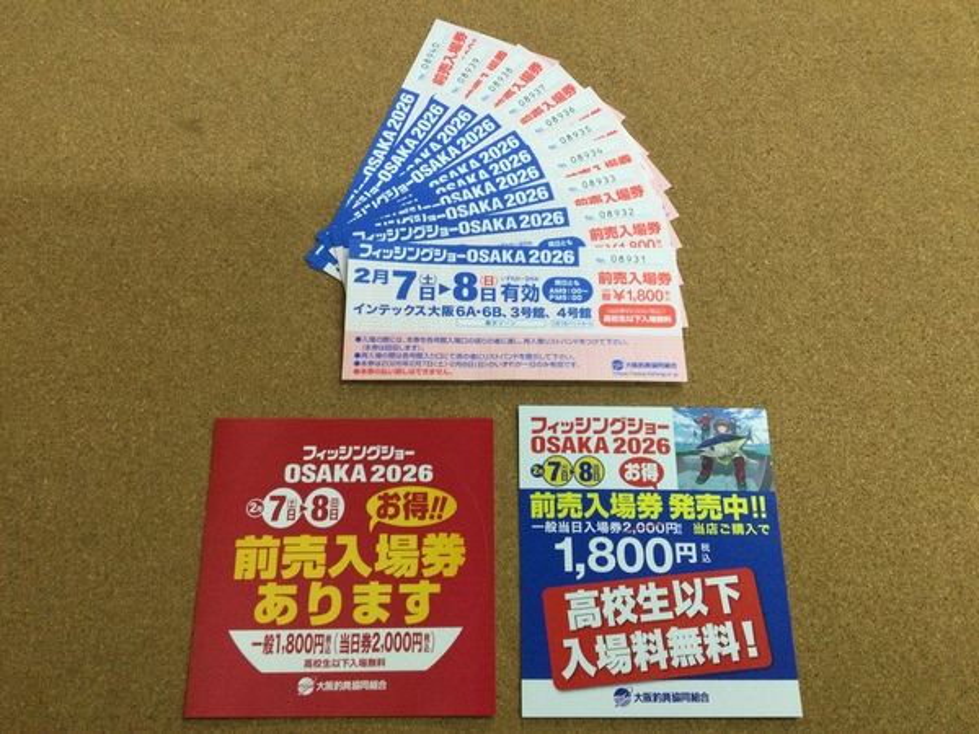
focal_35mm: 31
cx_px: 490
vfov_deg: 45.4
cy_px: 367
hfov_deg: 58.4
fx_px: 877
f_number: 2.4
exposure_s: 1/30
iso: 32
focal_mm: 3.3
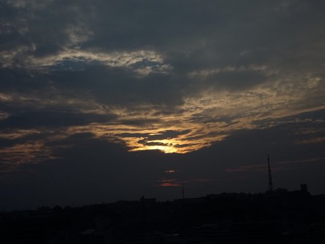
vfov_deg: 24.4
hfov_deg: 32.2
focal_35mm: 60
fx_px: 563
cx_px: 162
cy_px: 122
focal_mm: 10.23
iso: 80
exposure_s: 1/1600
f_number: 4.5
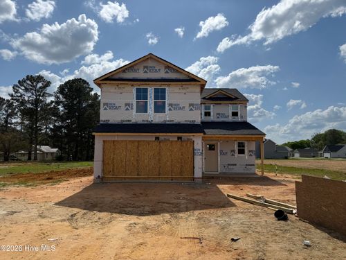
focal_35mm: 24
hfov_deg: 71.6
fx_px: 240
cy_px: 130
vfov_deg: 56.8
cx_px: 173
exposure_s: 1/11905
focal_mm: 6.76
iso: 80
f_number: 1.78
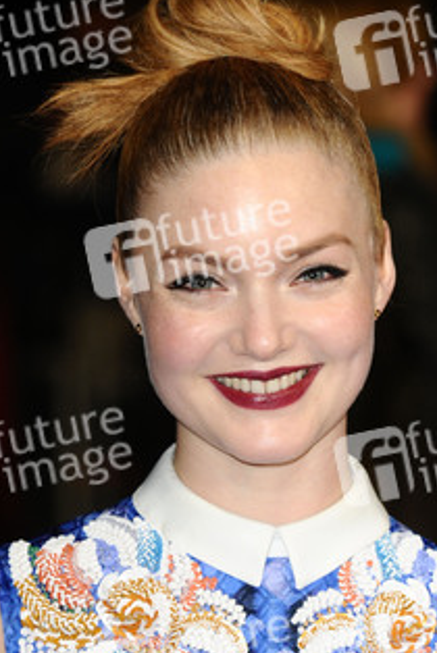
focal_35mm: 229
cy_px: 354
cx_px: 253
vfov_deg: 9.0
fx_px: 4160
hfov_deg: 6.0
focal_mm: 120
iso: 320
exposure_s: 1/160
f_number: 4.5
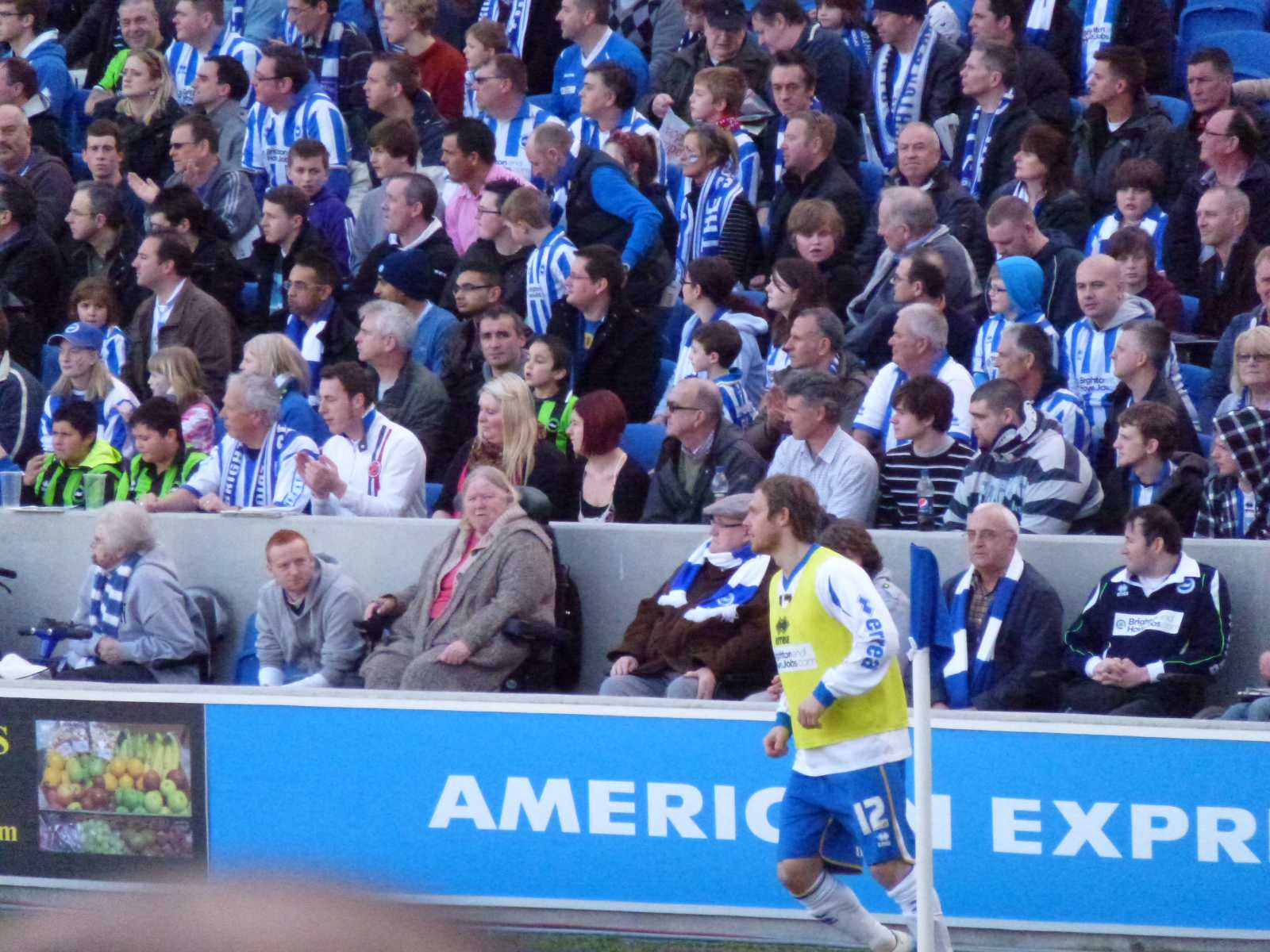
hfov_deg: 5.2
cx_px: 635
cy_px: 476
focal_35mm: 384
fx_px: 14088
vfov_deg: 3.9
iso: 1600
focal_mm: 68.8
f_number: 5.9
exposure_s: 1/640
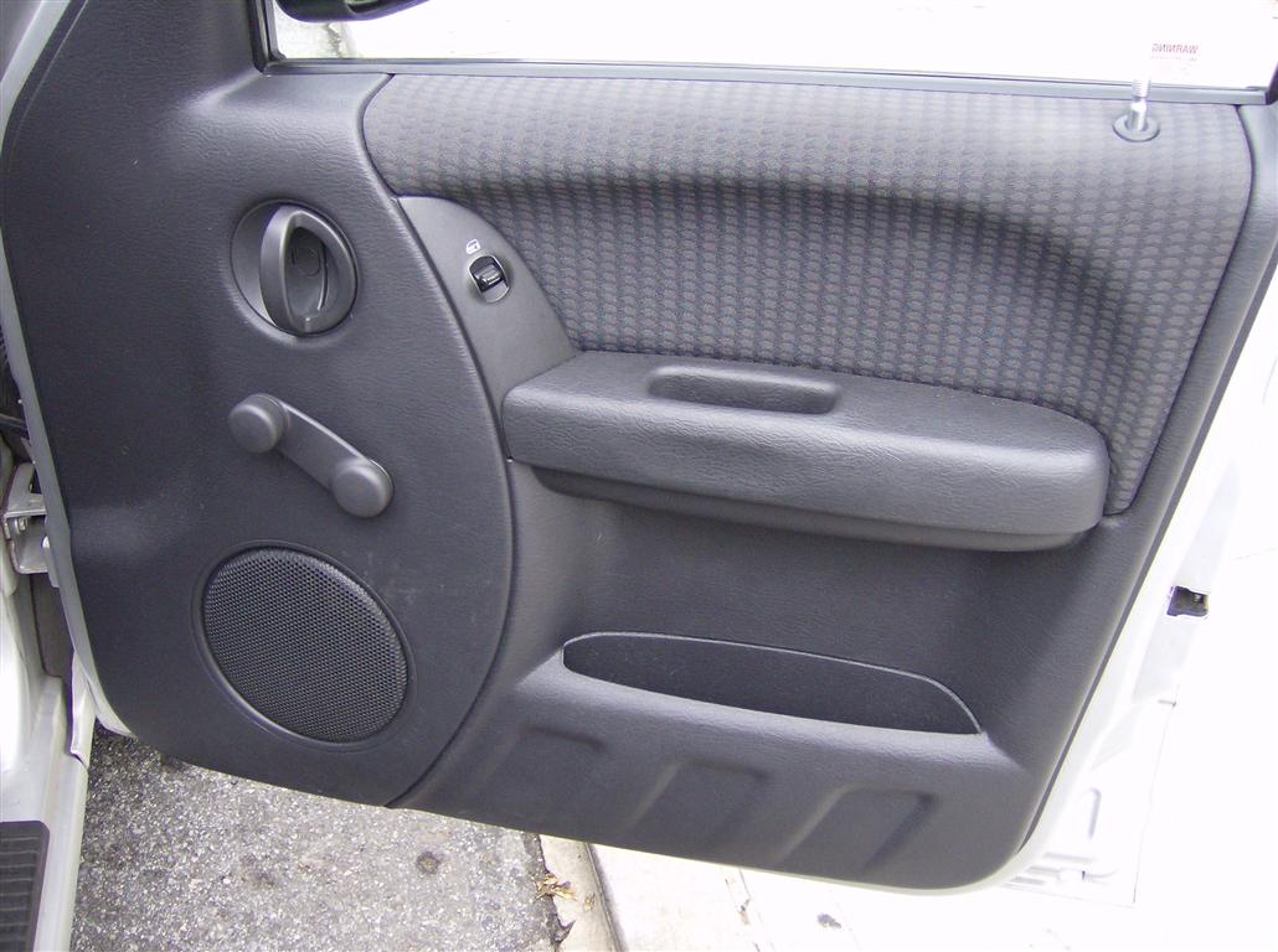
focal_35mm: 36
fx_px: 1326
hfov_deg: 51.4
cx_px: 639
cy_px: 476
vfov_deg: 39.5
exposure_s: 1/64
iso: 174
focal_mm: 6
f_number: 2.8
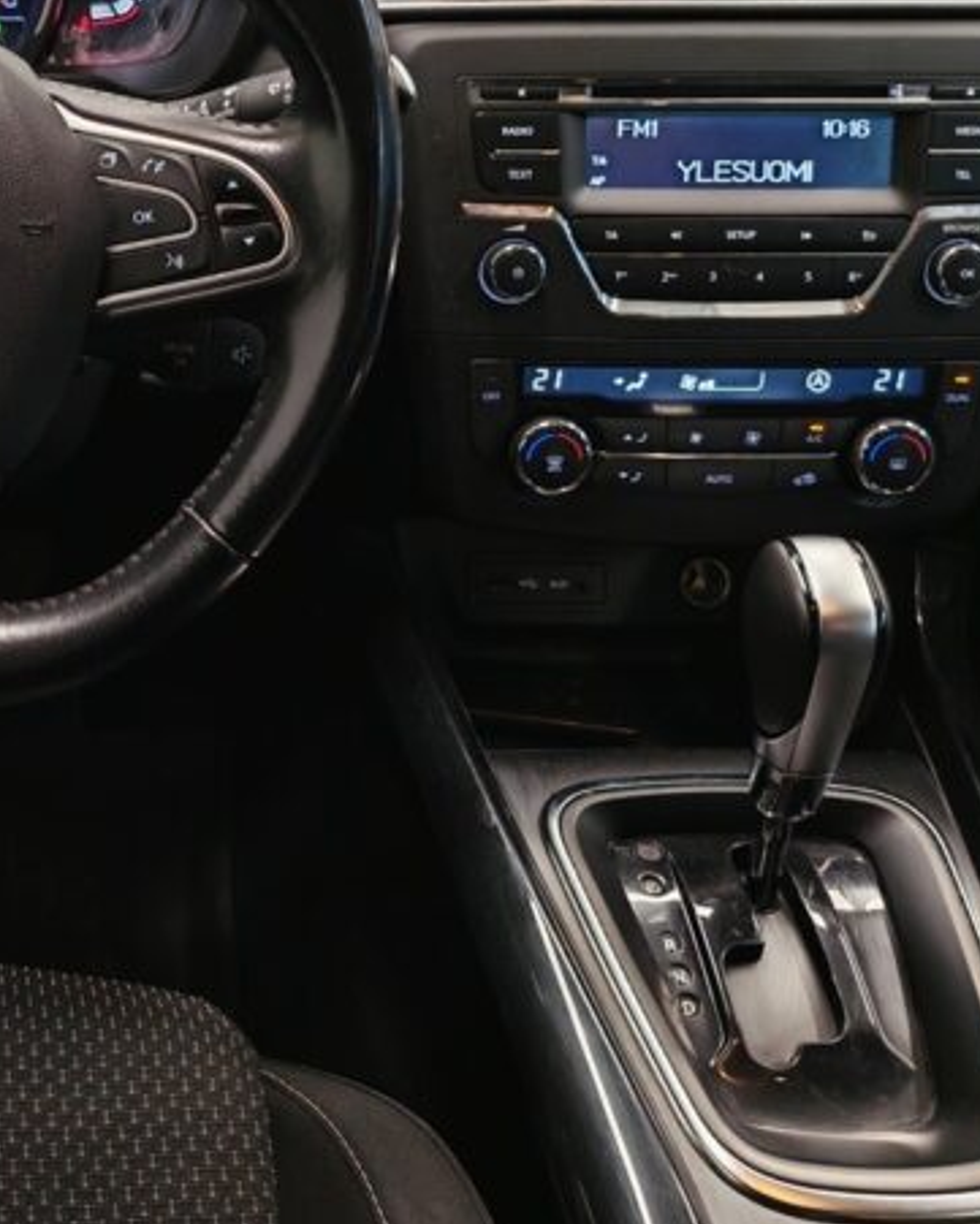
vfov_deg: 36.0
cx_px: -24
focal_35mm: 51
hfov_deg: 27.8
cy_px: 334
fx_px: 1848
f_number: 1.6
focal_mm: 5.4
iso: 160
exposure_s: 1/50
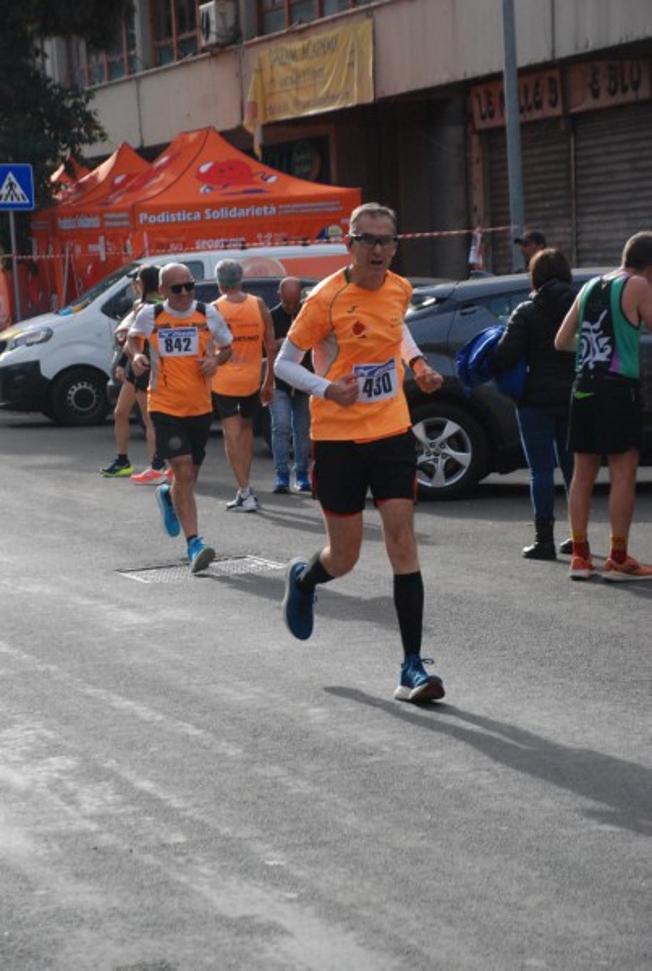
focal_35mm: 105
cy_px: 486
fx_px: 2838
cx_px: 326
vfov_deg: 19.4
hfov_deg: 13.1
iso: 1000
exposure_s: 1/1250
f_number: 5.6
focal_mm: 70
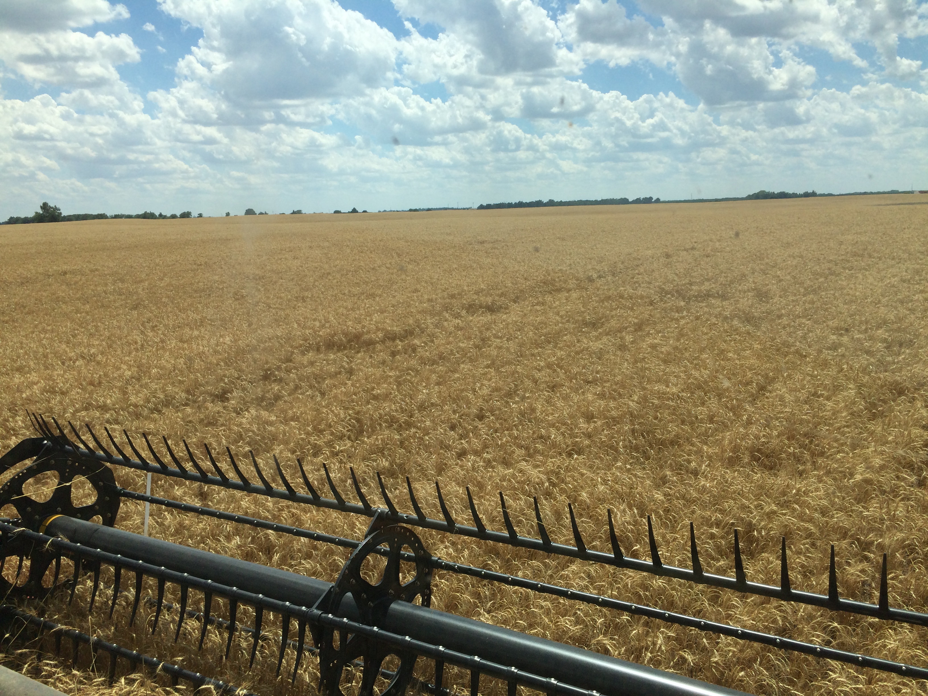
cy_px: 348
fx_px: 777
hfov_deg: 61.7
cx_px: 464
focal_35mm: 29
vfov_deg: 48.2
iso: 32
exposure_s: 1/3731
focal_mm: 4.15
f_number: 2.2
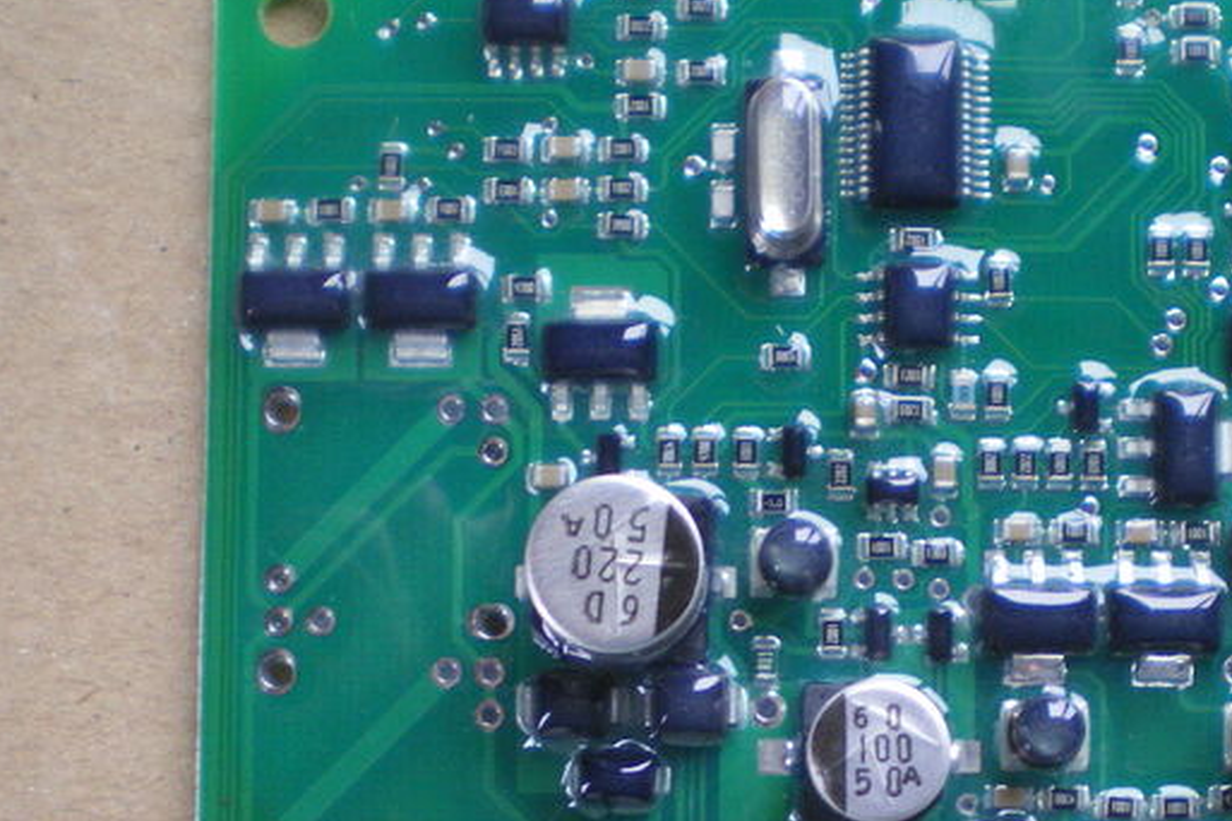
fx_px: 2498
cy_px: 711
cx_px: 716
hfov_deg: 27.7
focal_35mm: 73
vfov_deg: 18.4
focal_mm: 6.3
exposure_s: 1/50
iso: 200
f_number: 3.1
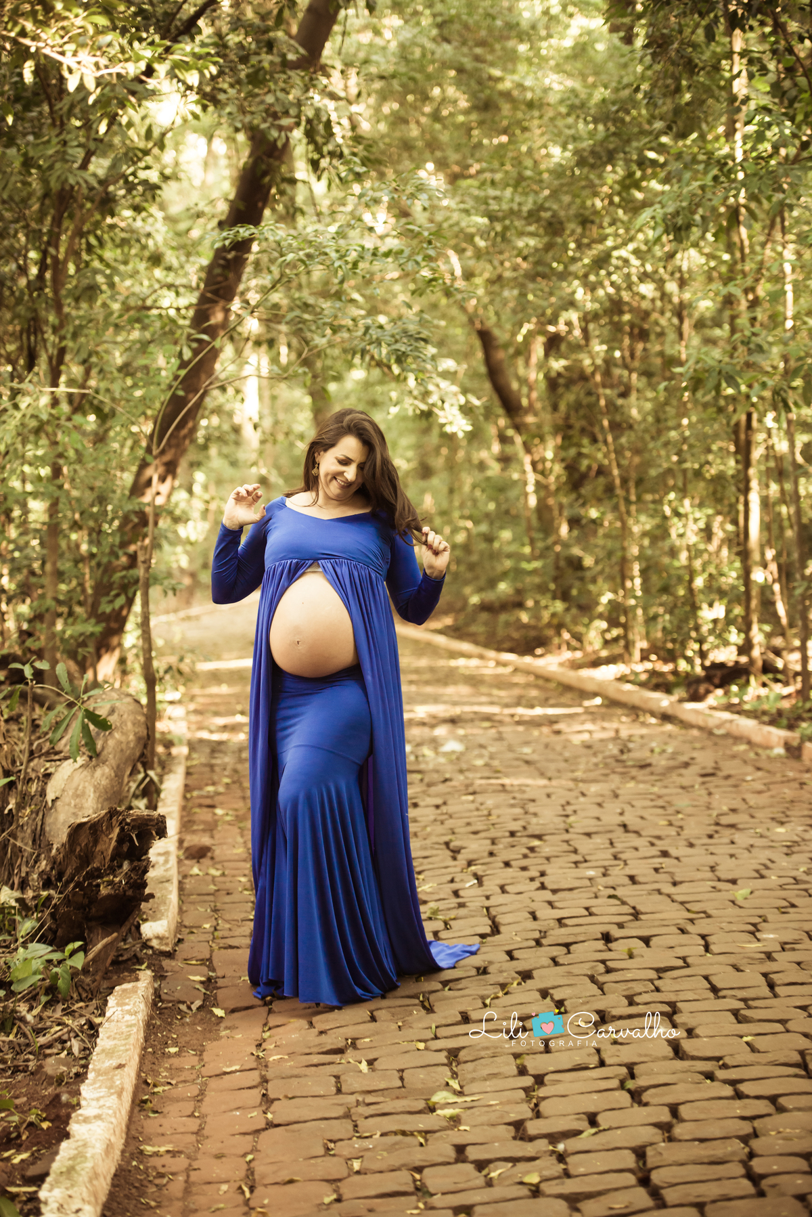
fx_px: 2704
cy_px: 608
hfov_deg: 17.1
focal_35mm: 80
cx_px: 406
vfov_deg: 25.4
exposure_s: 1/160
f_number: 2.8
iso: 2000
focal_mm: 80
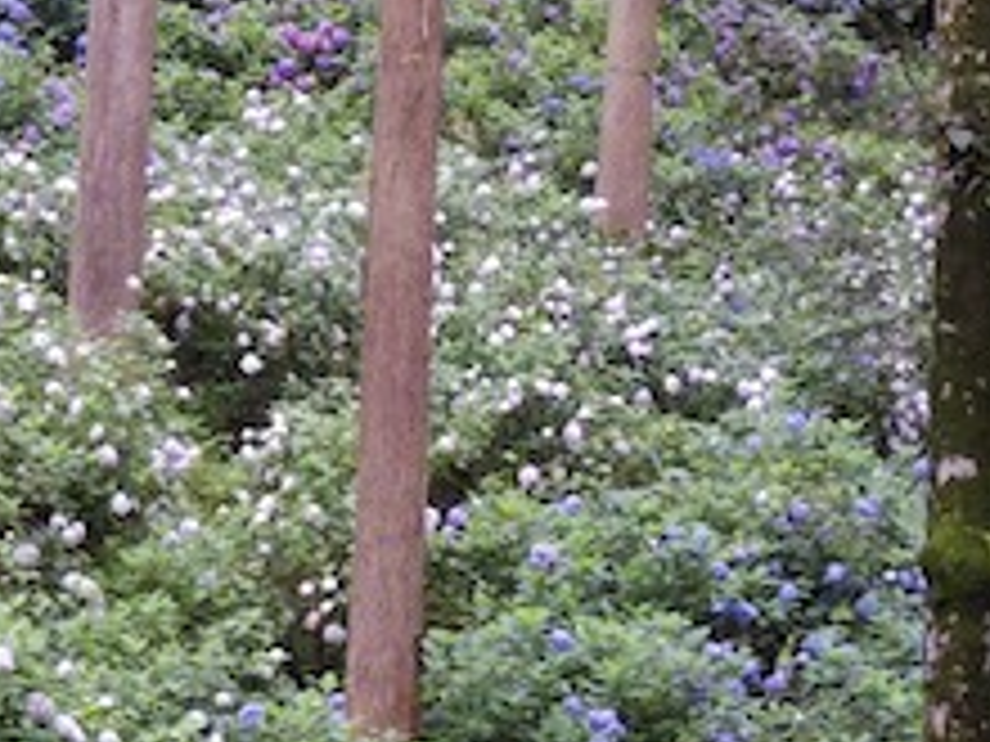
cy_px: 580
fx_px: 4376
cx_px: 518
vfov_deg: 9.7
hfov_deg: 12.9
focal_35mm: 153
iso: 500
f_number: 3.5
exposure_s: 1/60
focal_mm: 9.1
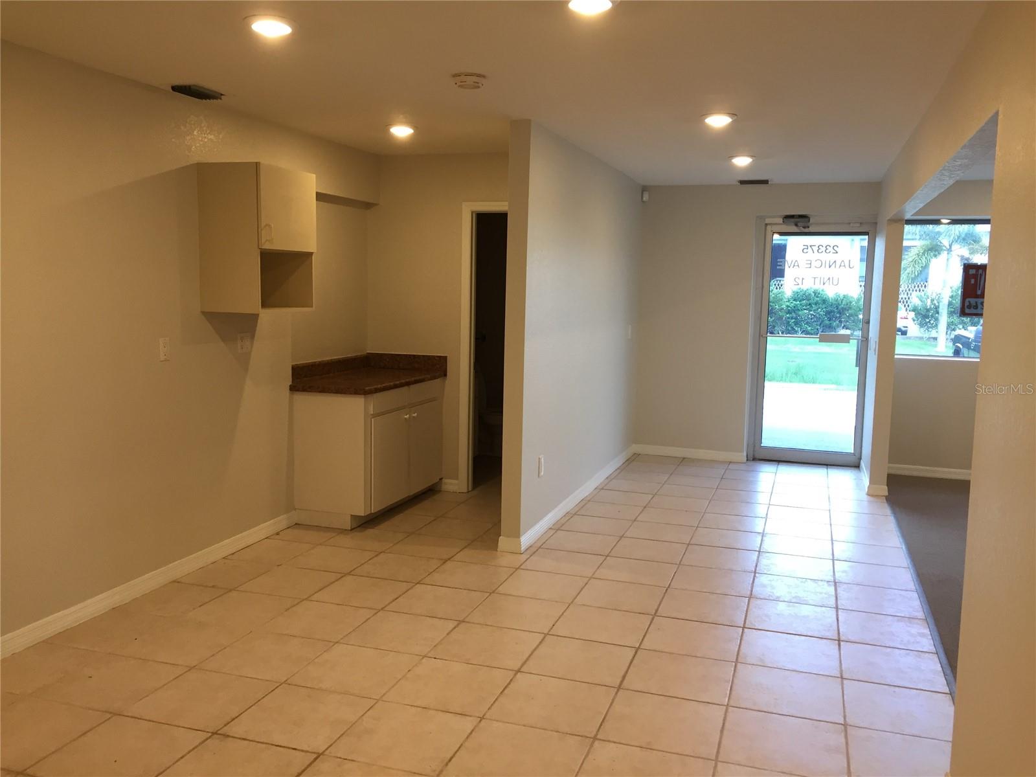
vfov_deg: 48.2
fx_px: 868
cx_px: 518
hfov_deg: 61.7
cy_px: 388
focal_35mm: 29
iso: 64
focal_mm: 4.15
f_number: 2.2
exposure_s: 1/30
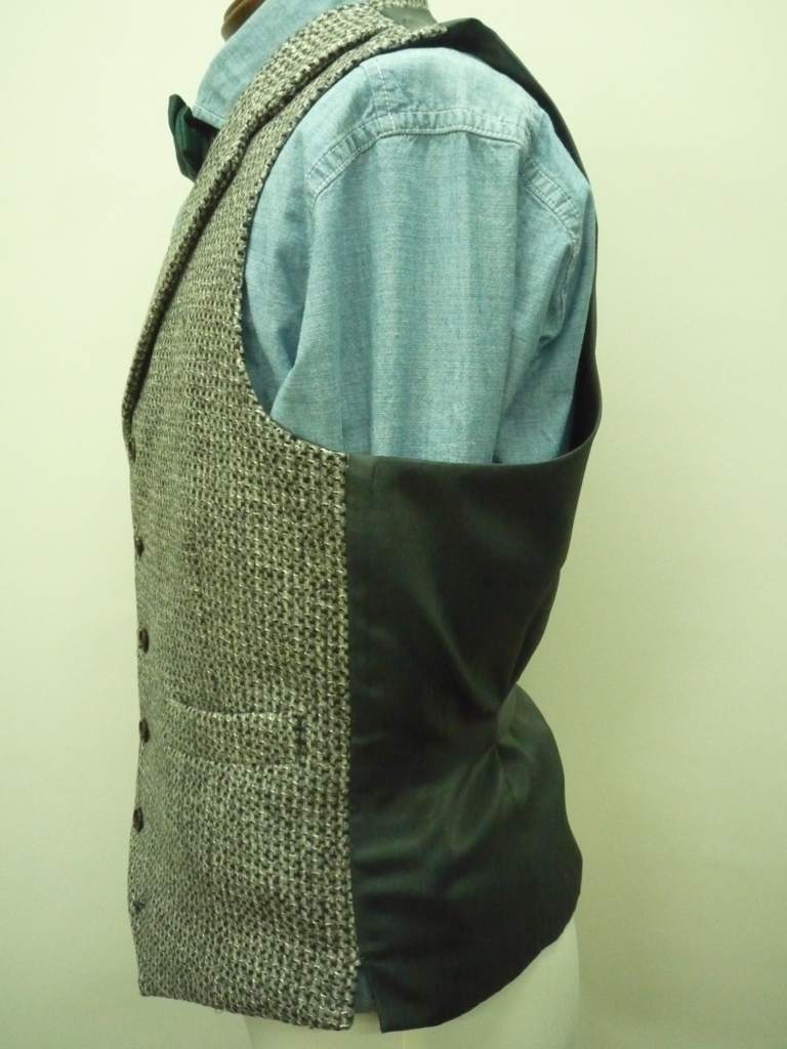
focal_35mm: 39
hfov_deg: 36.8
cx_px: 394
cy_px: 524
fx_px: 1182
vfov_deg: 47.9
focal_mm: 6.8
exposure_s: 1/30
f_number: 4
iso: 800
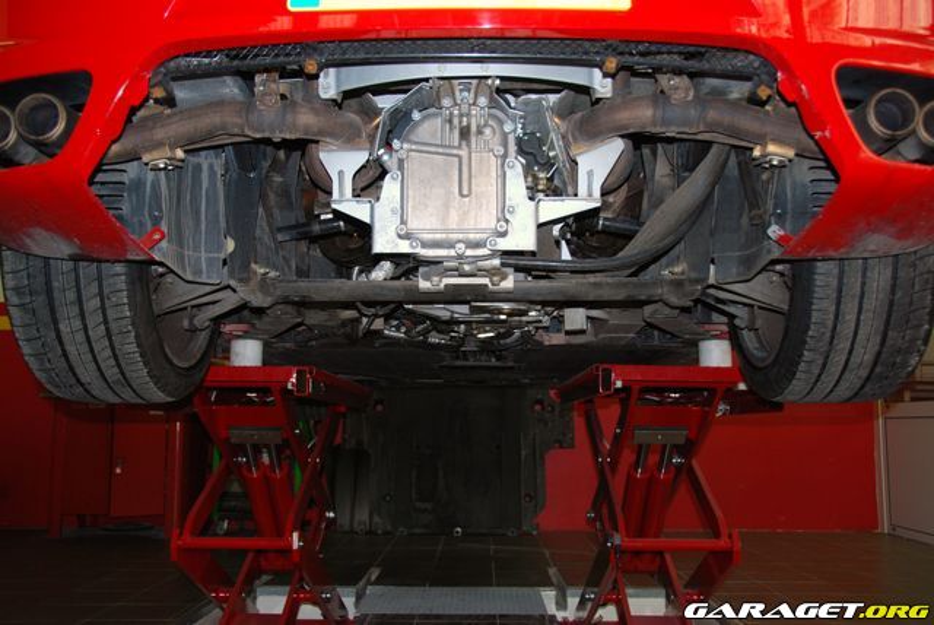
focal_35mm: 36
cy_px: 312
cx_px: 467
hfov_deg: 53.1
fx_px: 935
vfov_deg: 36.9
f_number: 4
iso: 200
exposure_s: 1/60
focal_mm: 24
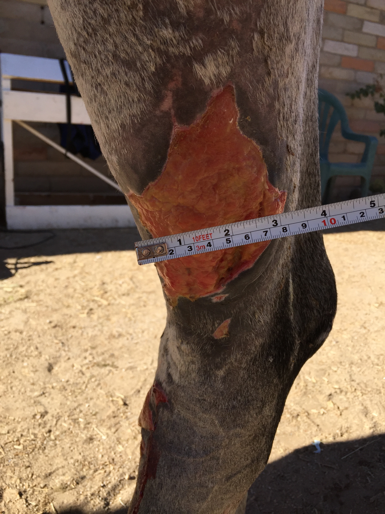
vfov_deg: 61.7
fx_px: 430
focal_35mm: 29
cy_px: 257
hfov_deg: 48.2
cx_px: 192
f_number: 2.2
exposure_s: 1/1163
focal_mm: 4.15
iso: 32
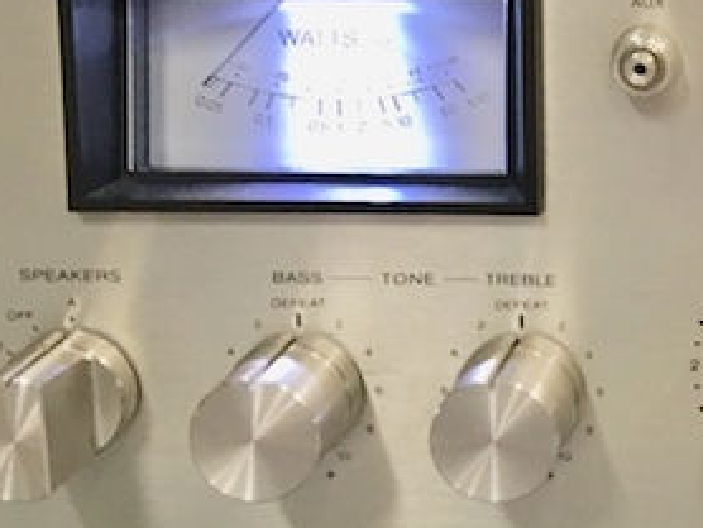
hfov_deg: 18.5
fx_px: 2033
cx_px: 872
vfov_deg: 14.7
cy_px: 76
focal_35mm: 100
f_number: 2.2
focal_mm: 4.15
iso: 100
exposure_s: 1/30
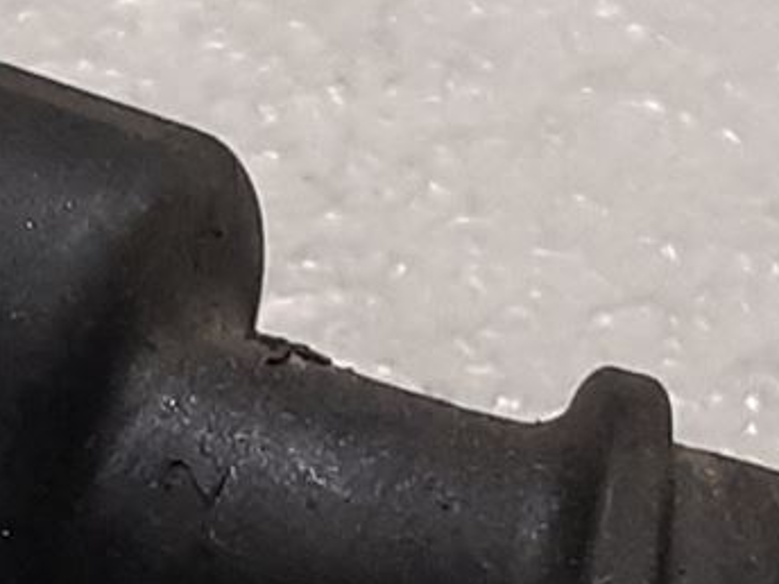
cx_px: 233
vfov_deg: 9.5
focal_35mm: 155
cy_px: 629
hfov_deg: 12.7
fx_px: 3488
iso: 160
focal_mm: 3.93
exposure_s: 1/50
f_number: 1.7
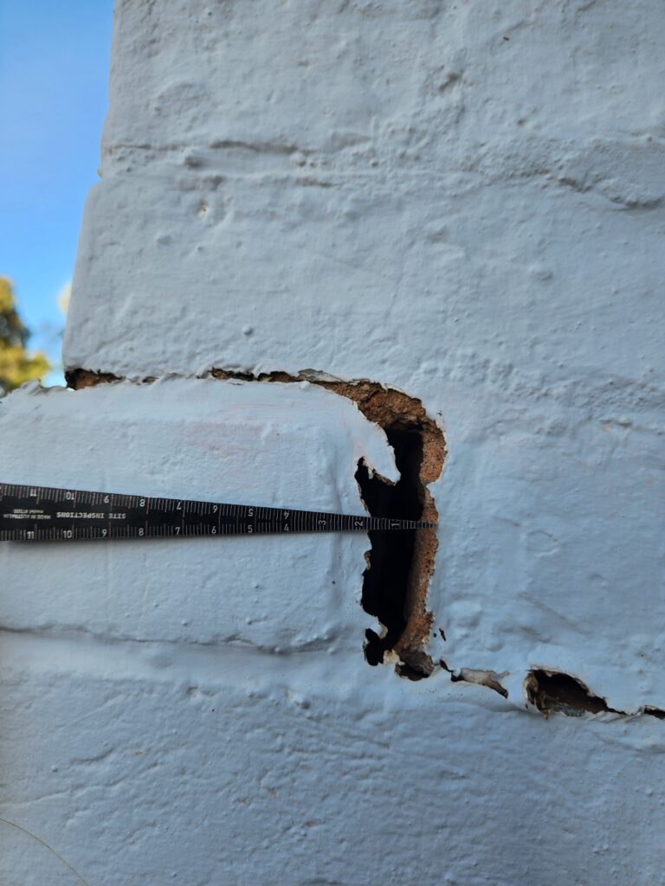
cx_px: 332
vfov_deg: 73.9
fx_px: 589
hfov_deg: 58.9
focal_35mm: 23
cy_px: 443
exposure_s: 1/321
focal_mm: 5.4
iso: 20
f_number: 1.8
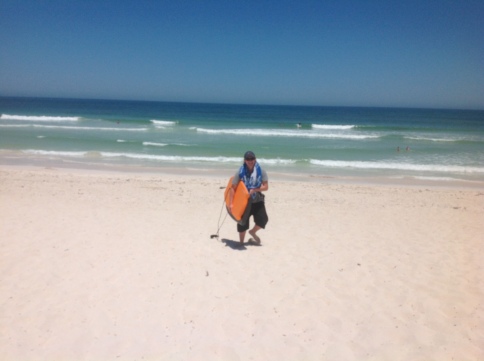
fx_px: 489
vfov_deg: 40.6
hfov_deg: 52.7
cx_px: 242
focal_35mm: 35
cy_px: 180
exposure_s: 1/7576
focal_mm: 4.28
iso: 64
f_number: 2.4
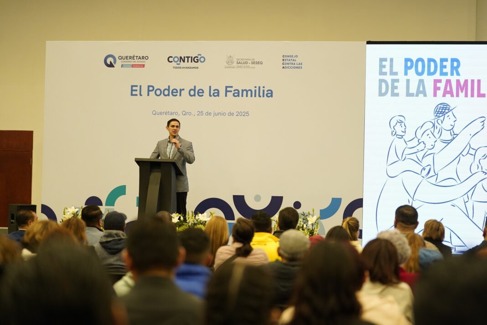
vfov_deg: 14.3
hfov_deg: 21.2
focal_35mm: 96
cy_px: 162
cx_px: 244
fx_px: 1299
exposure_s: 1/500
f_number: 2.8
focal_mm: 96
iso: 2500
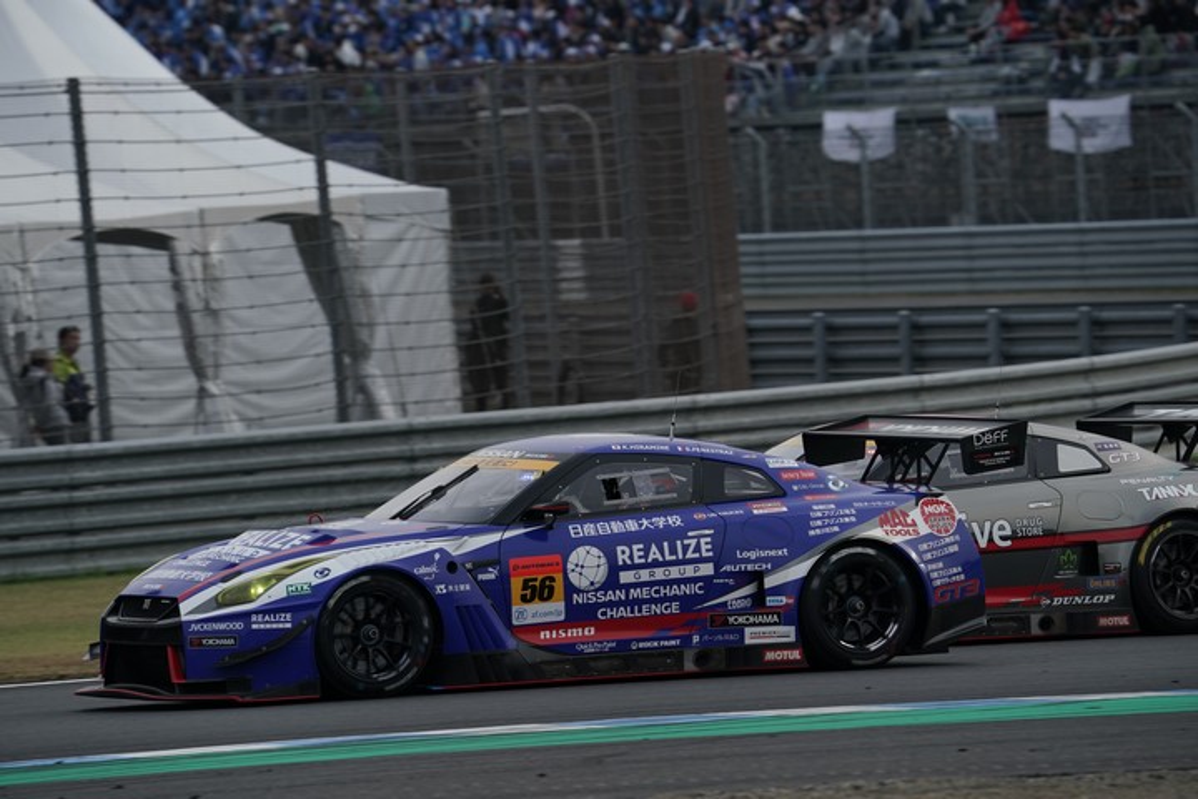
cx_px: 599
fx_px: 13011
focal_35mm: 391
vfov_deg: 3.5
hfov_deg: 5.3
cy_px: 400
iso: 400
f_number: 8
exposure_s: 1/800
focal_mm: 391
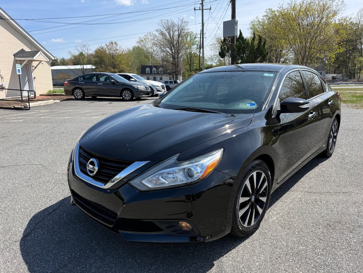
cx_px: 182
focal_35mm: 24
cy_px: 136
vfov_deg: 56.8
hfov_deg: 71.6
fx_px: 252
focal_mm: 6.76
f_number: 1.78
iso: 80
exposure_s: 1/3021
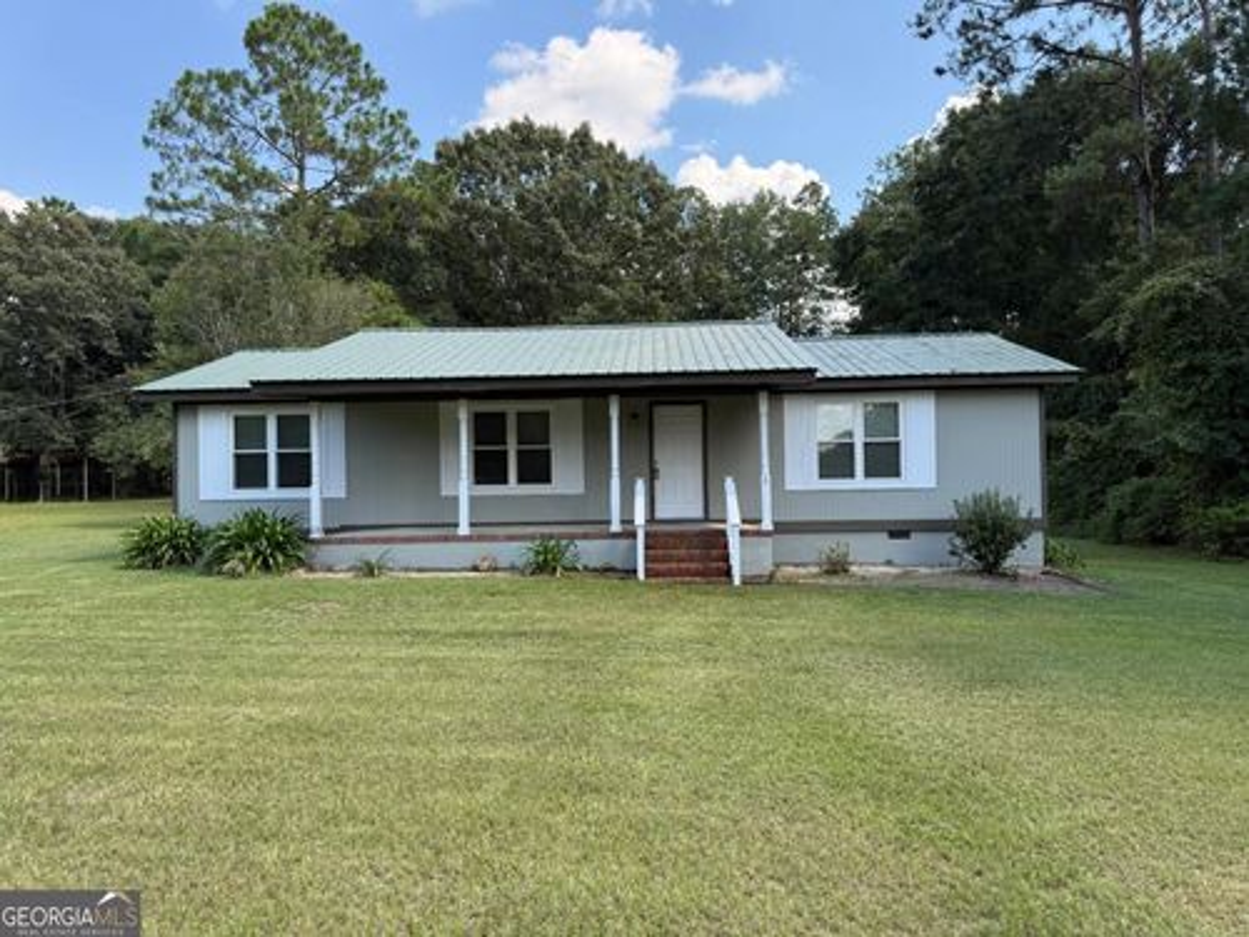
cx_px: 624
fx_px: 866
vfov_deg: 56.8
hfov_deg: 71.6
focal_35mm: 24
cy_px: 468
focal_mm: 6.76
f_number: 1.78
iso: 100
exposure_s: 1/1075
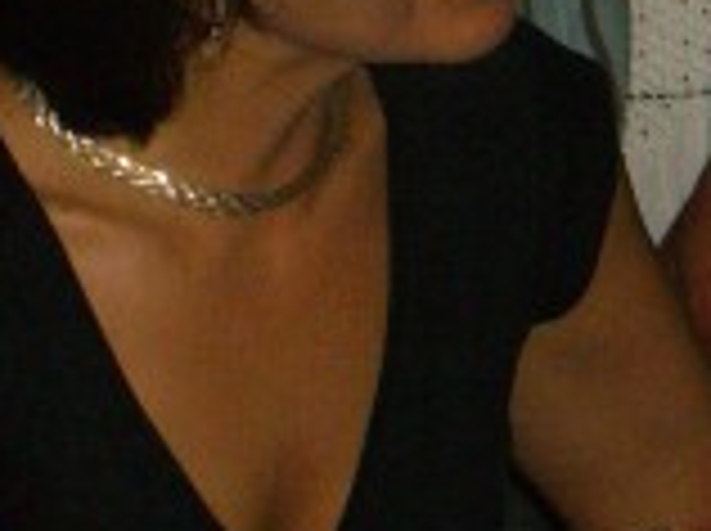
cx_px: 1017
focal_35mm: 433
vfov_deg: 3.4
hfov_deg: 4.6
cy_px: -346
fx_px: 8880
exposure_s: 1/60
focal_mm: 23.7
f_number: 5.1
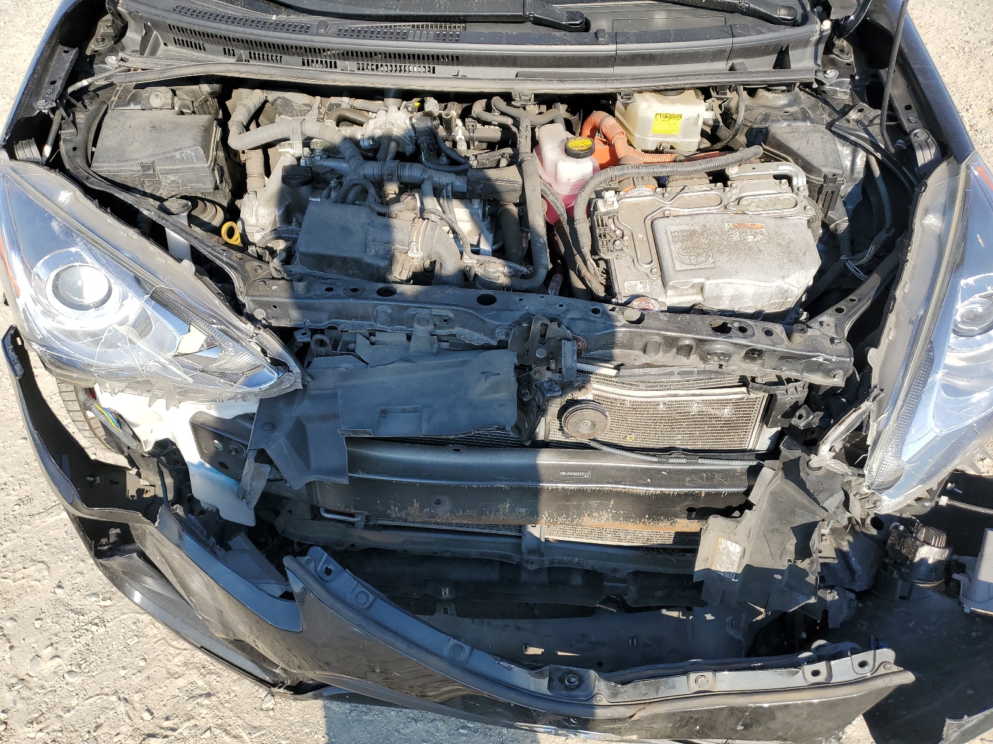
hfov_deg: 67.3
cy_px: 372
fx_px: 746
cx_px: 496
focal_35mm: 26
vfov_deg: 53.1
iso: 50
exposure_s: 1/1429
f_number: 1.5
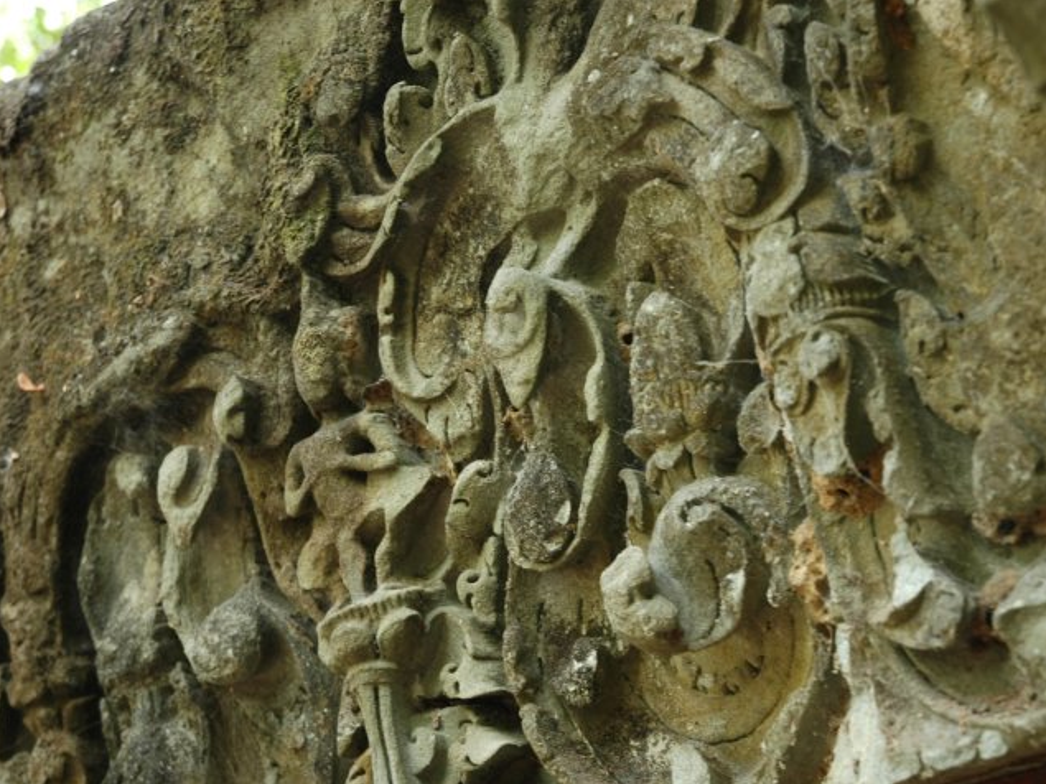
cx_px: 590
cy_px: 392
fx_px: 2175
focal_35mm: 72
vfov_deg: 20.4
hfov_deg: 27.0
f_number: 4.5
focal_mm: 44
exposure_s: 1/13
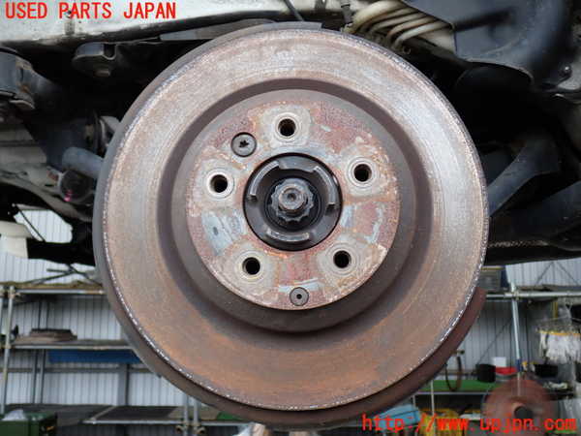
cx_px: 290
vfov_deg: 39.7
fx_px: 604
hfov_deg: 51.4
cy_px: 218
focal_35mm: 36
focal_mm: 6.37
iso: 200
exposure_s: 1/80
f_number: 2.5
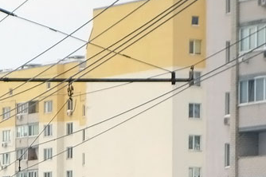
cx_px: -147
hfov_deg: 6.2
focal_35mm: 331
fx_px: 2443
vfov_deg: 4.1
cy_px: 288
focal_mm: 34.25
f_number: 4.9
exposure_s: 1/500
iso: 160
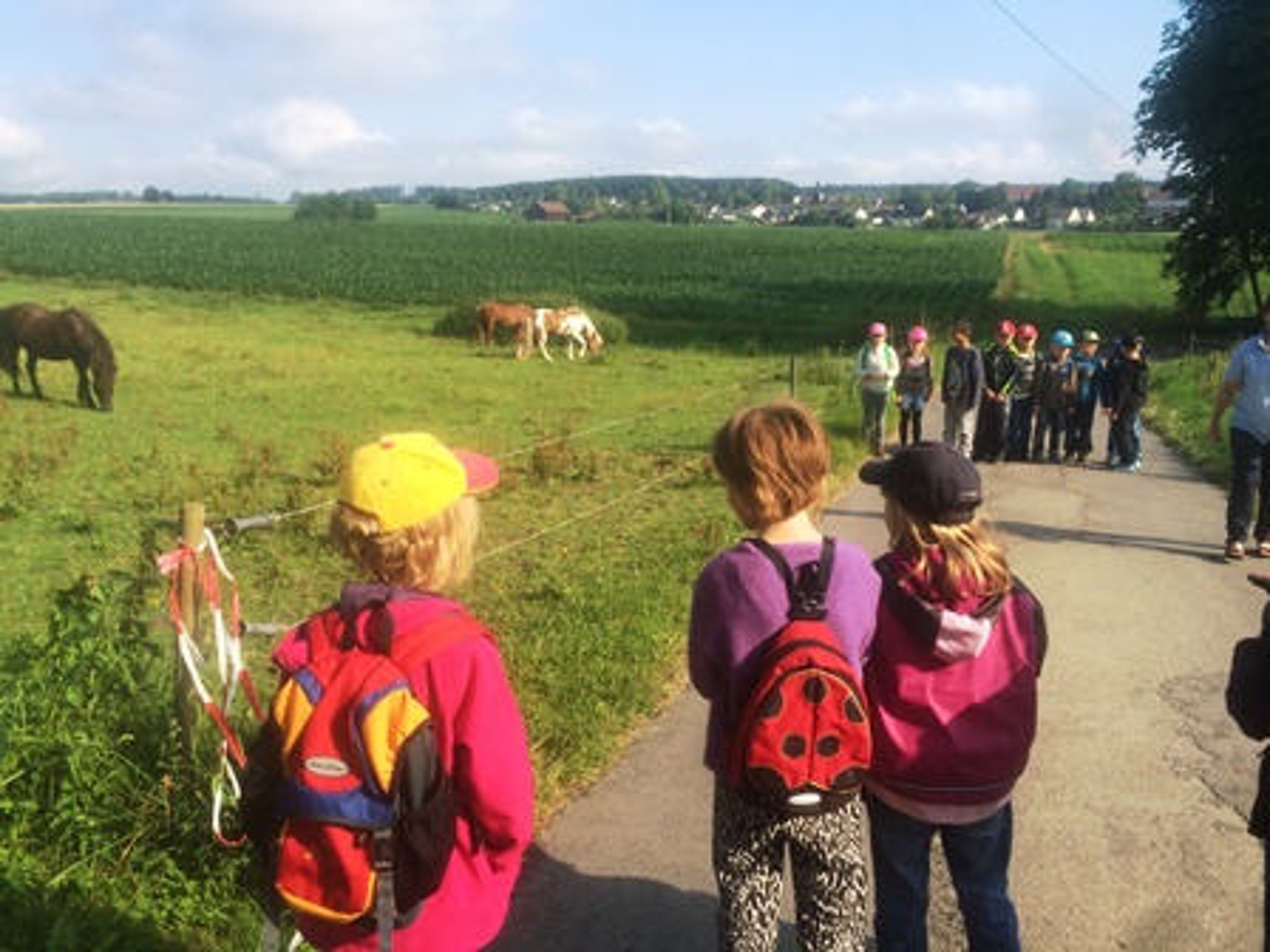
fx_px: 1064
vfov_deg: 48.2
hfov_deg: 61.7
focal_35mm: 29
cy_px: 476
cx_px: 635
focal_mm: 4.15
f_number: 2.2
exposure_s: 1/1282
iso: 32
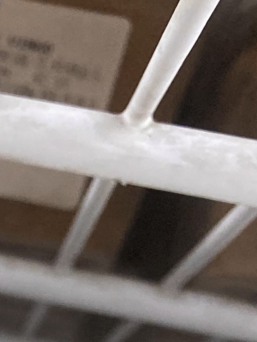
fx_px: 1326
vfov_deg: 11.6
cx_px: -390
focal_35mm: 134
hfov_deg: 9.6
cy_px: 868
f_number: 1.8
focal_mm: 4.25
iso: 125
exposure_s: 1/120
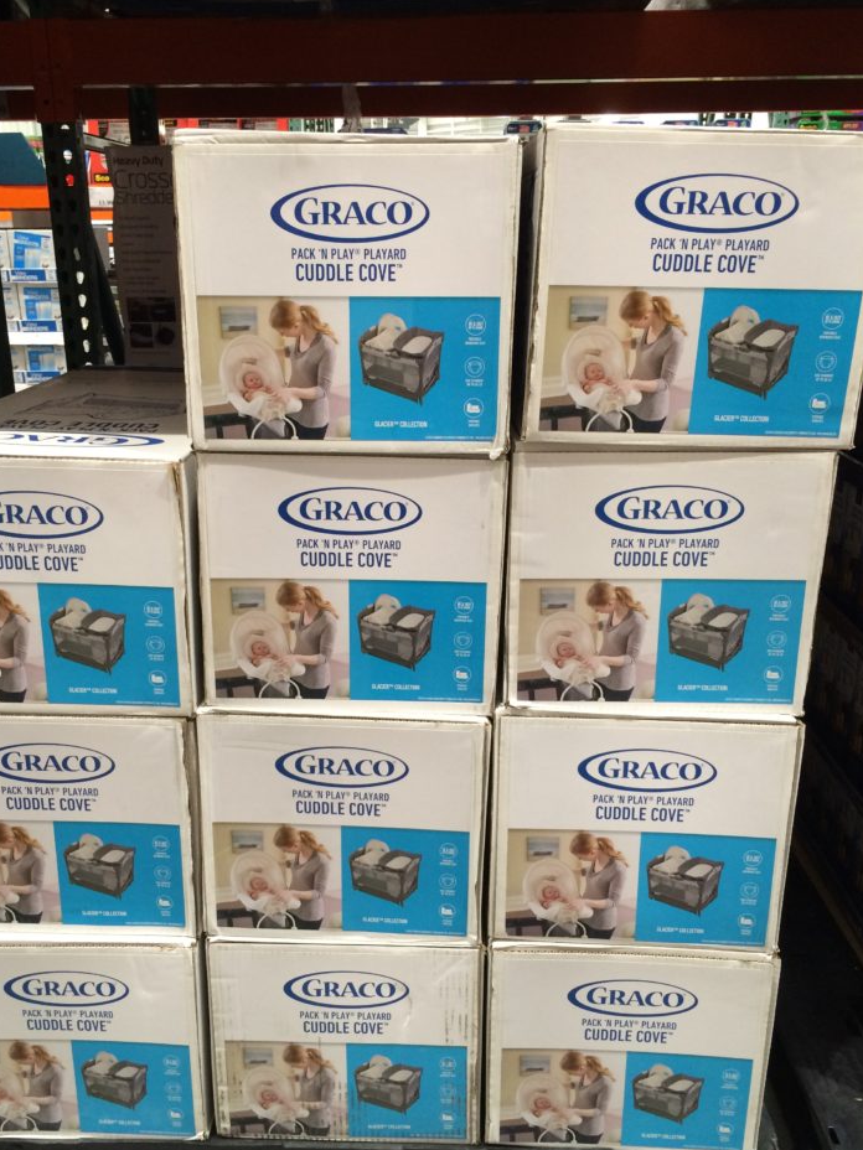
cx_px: 391
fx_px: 1064
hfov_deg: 44.1
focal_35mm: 32
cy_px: 594
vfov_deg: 56.8
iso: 160
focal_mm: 4.15
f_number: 2.2
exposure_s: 1/33
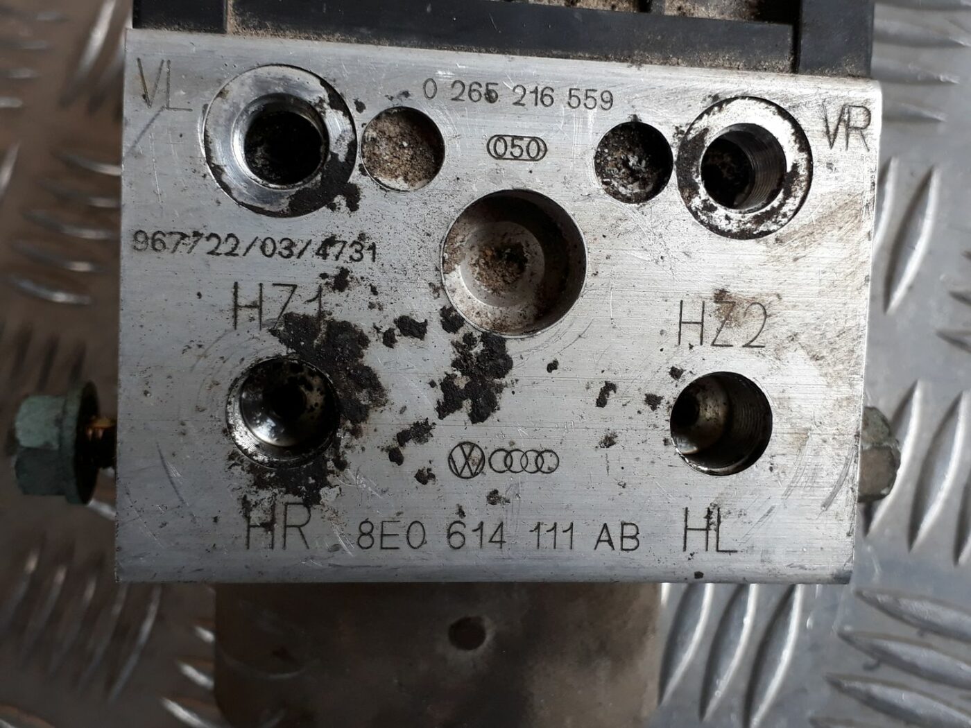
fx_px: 757
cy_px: 364
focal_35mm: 27
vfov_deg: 51.4
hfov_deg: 65.3
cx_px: 486
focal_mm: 3.6
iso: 40
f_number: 1.9
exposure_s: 1/50
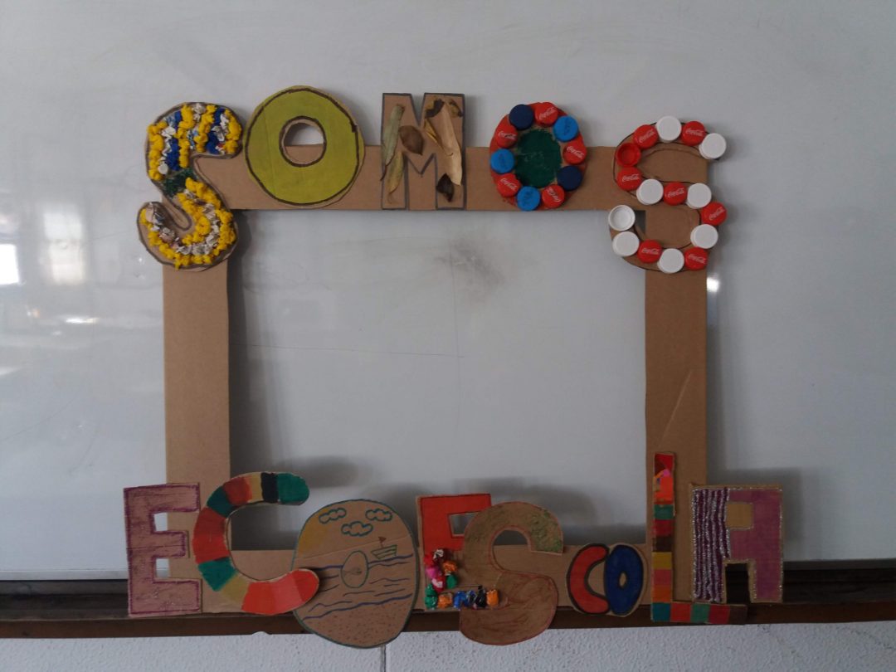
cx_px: 448
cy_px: 336
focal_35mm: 28
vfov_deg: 49.7
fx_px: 725
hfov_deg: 63.4
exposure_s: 1/33
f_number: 1.9
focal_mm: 3.7
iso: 100
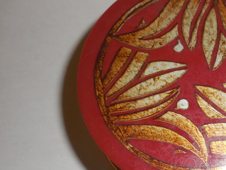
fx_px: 301
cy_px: 108
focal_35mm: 46
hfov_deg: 38.4
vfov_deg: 31.4
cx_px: 203
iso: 125
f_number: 10.5
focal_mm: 4.5
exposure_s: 1/25
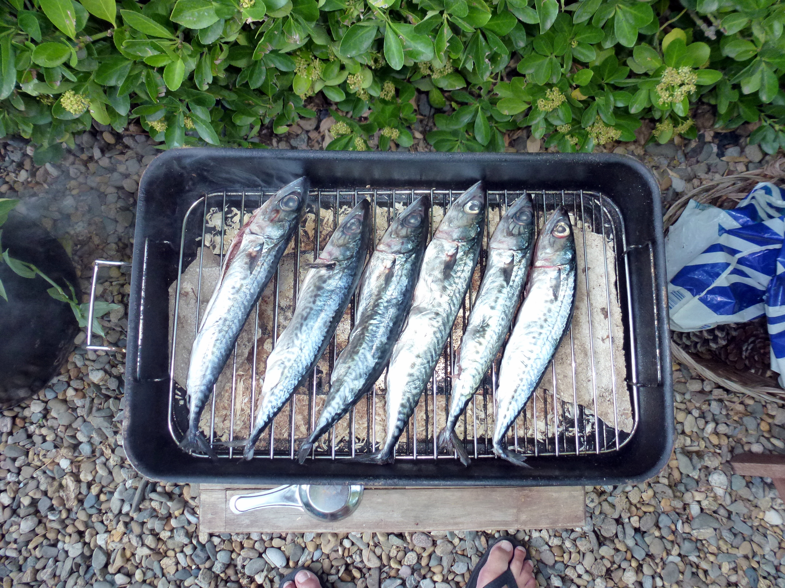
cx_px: 392
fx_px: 544
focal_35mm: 24
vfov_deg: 56.8
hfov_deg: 71.6
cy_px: 294
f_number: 3.3
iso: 250
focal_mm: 4.3
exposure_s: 1/60
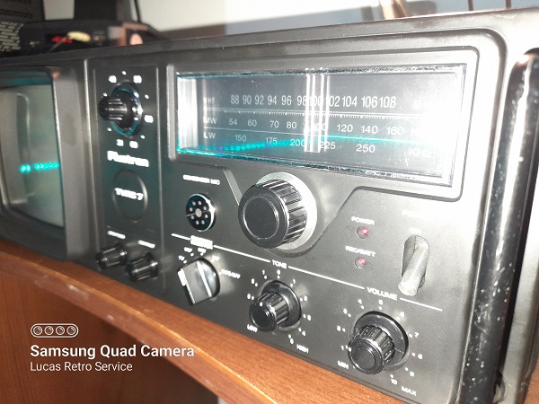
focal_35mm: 25
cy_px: 202
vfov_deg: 54.9
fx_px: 389
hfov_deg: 69.4
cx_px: 270
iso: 320
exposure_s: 1/33
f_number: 2
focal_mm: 4.6
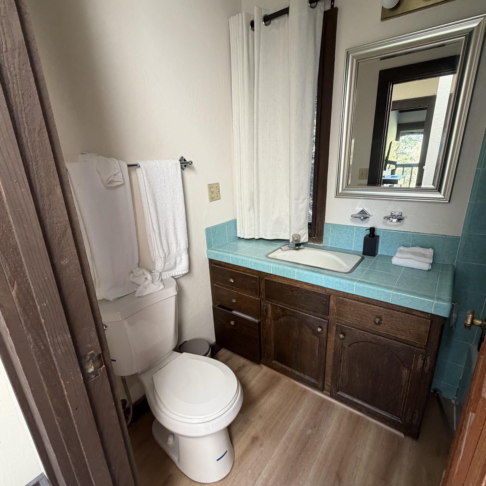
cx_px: 244
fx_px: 270
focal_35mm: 17
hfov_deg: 84.0
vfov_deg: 83.9
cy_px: 253
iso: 320
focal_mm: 2.22
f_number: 2.2
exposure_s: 1/94
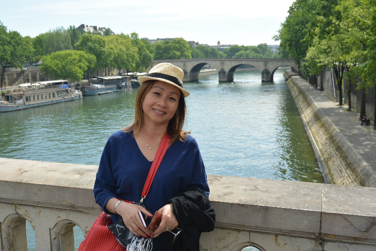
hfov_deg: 45.4
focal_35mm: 43
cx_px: 188
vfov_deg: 31.3
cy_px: 126
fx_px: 450
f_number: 4.2
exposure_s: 1/800
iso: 100
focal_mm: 16.1
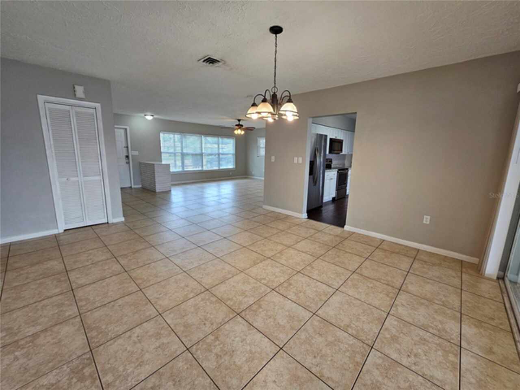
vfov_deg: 89.9
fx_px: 195
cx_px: 260
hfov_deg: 106.2
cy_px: 195
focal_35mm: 13
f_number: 2.2
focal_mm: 2.2
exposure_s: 1/60
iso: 125
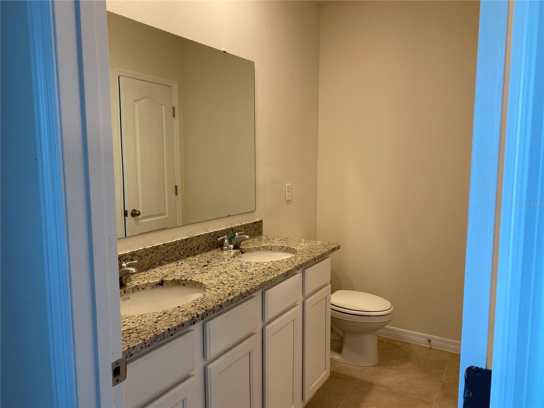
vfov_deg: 53.1
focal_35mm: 26
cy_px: 204
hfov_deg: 67.3
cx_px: 272
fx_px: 409
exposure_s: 1/120
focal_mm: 4.25
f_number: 1.8
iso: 100
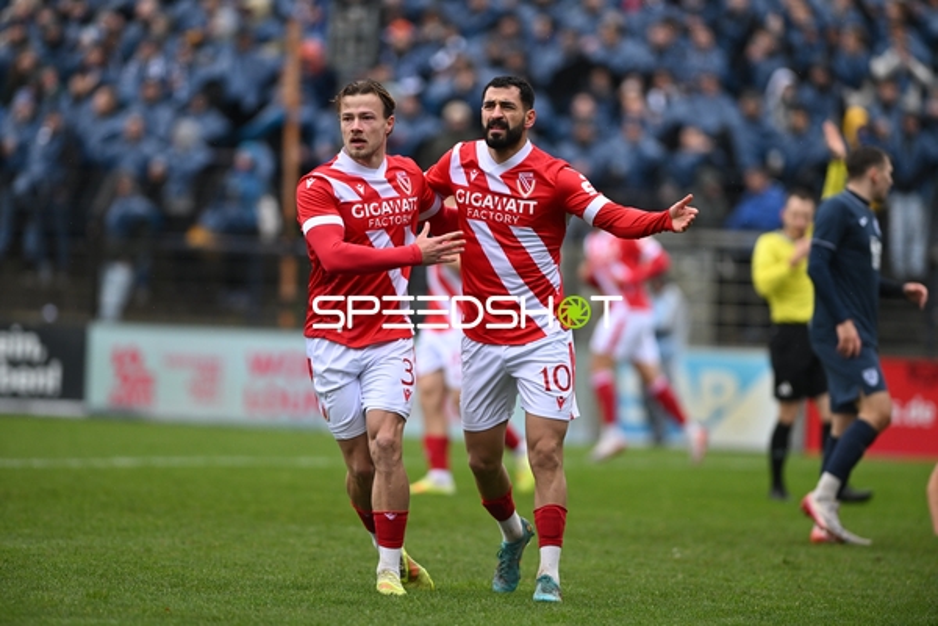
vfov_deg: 4.6
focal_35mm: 300
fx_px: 7816
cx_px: 469
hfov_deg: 6.9
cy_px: 313
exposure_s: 1/2000
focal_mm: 300
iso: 1400
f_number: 3.2
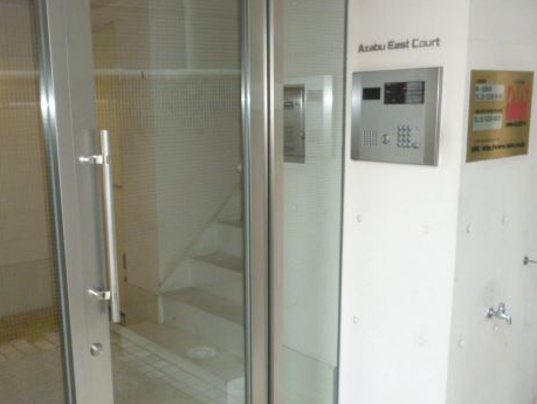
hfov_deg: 47.4
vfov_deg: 36.7
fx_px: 605
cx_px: 204
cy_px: 240
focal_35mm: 39
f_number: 3.1
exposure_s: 1/60
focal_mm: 5
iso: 500
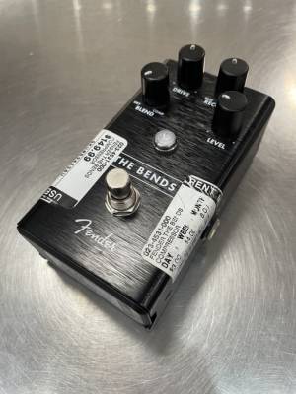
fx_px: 296
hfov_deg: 53.1
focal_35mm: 26
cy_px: 197
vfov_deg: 67.3
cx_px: 148
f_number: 1.6
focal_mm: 4.2
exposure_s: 1/60
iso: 125
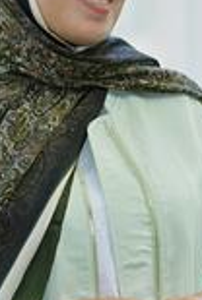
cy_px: 215
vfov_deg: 6.9
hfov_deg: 4.6
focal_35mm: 299
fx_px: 2505
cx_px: 33
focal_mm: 100
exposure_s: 1/125
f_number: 5
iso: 500
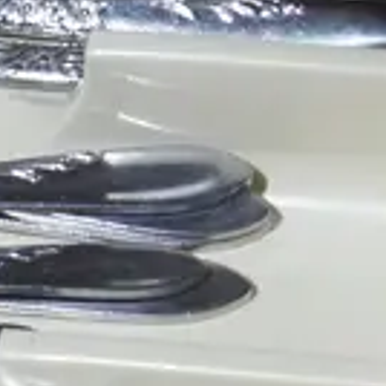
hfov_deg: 5.0
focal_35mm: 338
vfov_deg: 5.2
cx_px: -660
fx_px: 4264
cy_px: 197
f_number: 5.3
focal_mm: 25
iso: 800
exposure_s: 1/60
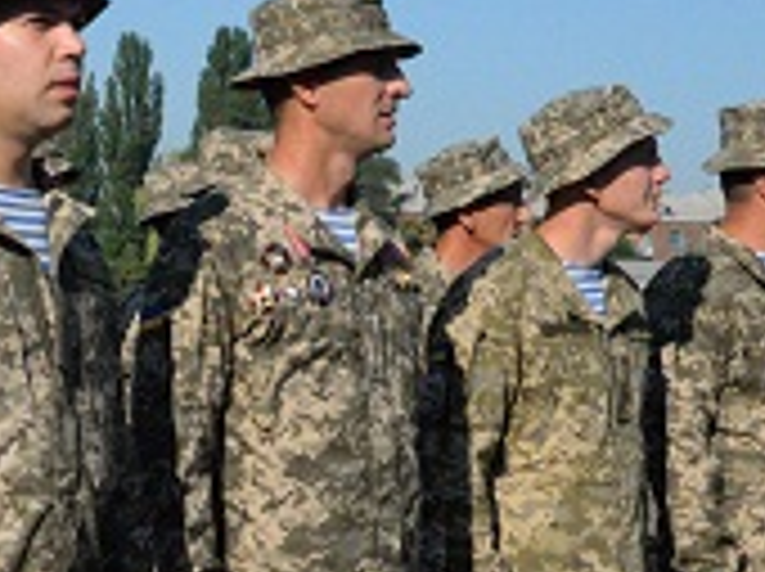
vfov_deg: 14.5
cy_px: 306
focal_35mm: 102
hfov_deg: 19.0
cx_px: 104
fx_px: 2251
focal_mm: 30
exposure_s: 1/2500
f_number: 22
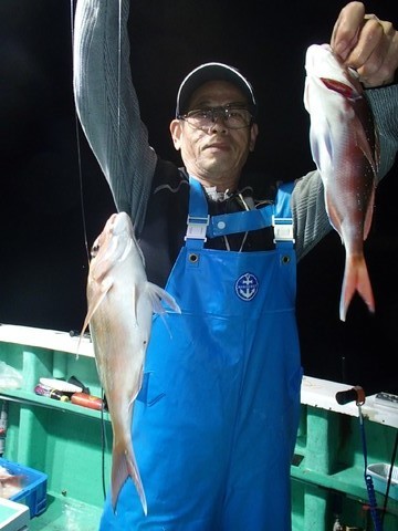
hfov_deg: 49.7
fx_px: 429
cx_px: 199
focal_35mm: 28
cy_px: 266
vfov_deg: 63.4
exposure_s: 1/30
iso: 400
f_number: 3.9
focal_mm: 5
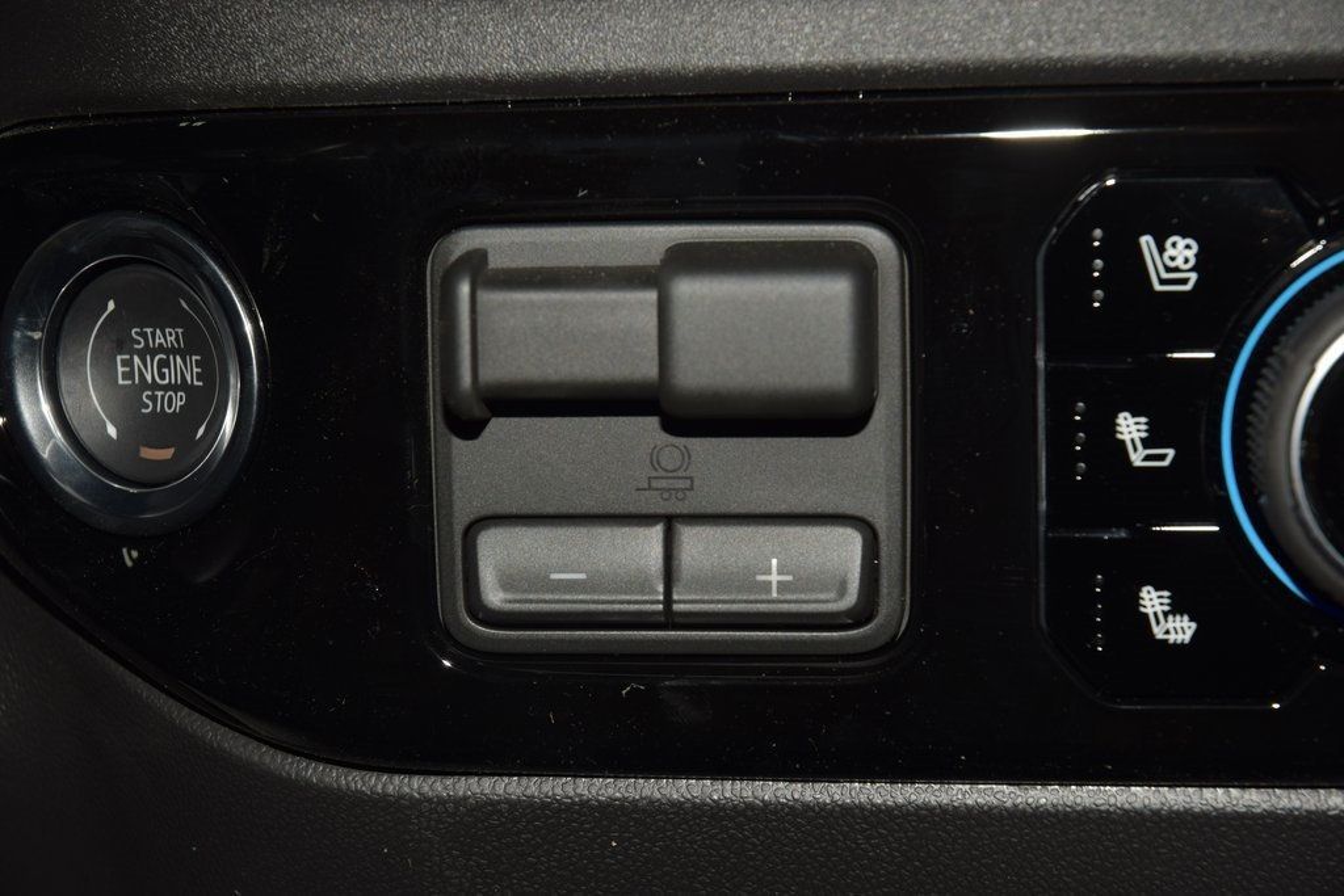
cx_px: 672
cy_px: 448
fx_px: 3920
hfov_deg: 19.5
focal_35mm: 105
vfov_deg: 13.0
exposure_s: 1/125
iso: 100
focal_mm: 70
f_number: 8
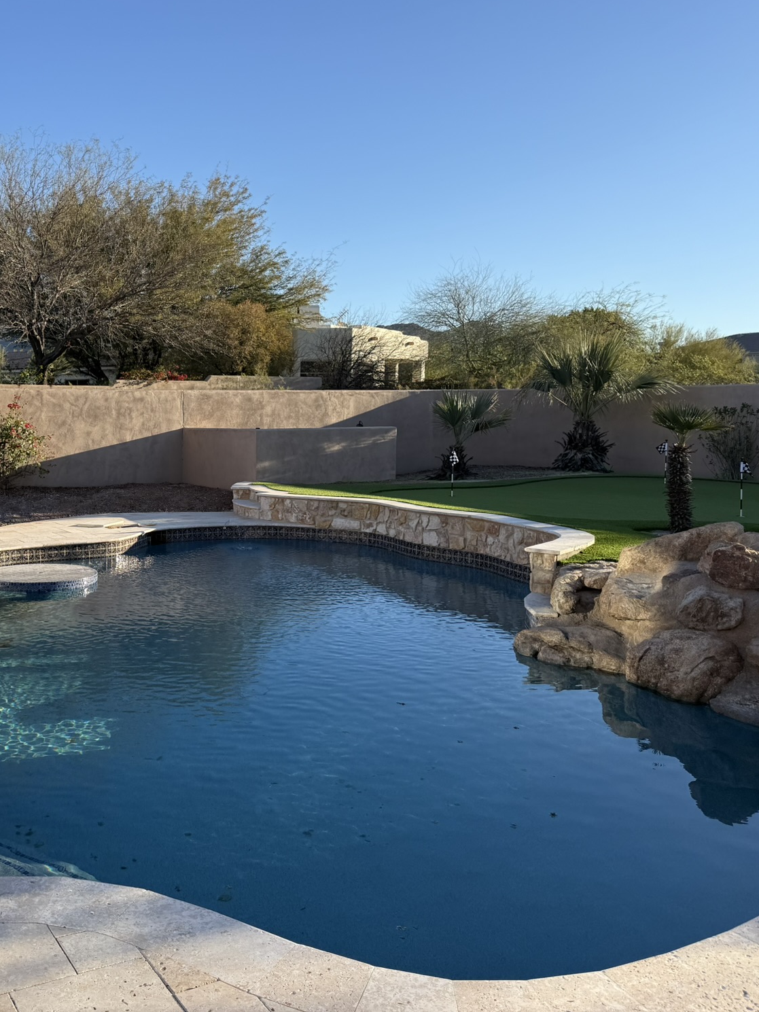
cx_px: 162
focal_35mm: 33
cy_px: 491
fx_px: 965
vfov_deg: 55.3
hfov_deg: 41.3
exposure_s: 1/2299
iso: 80
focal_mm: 6.76
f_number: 1.78
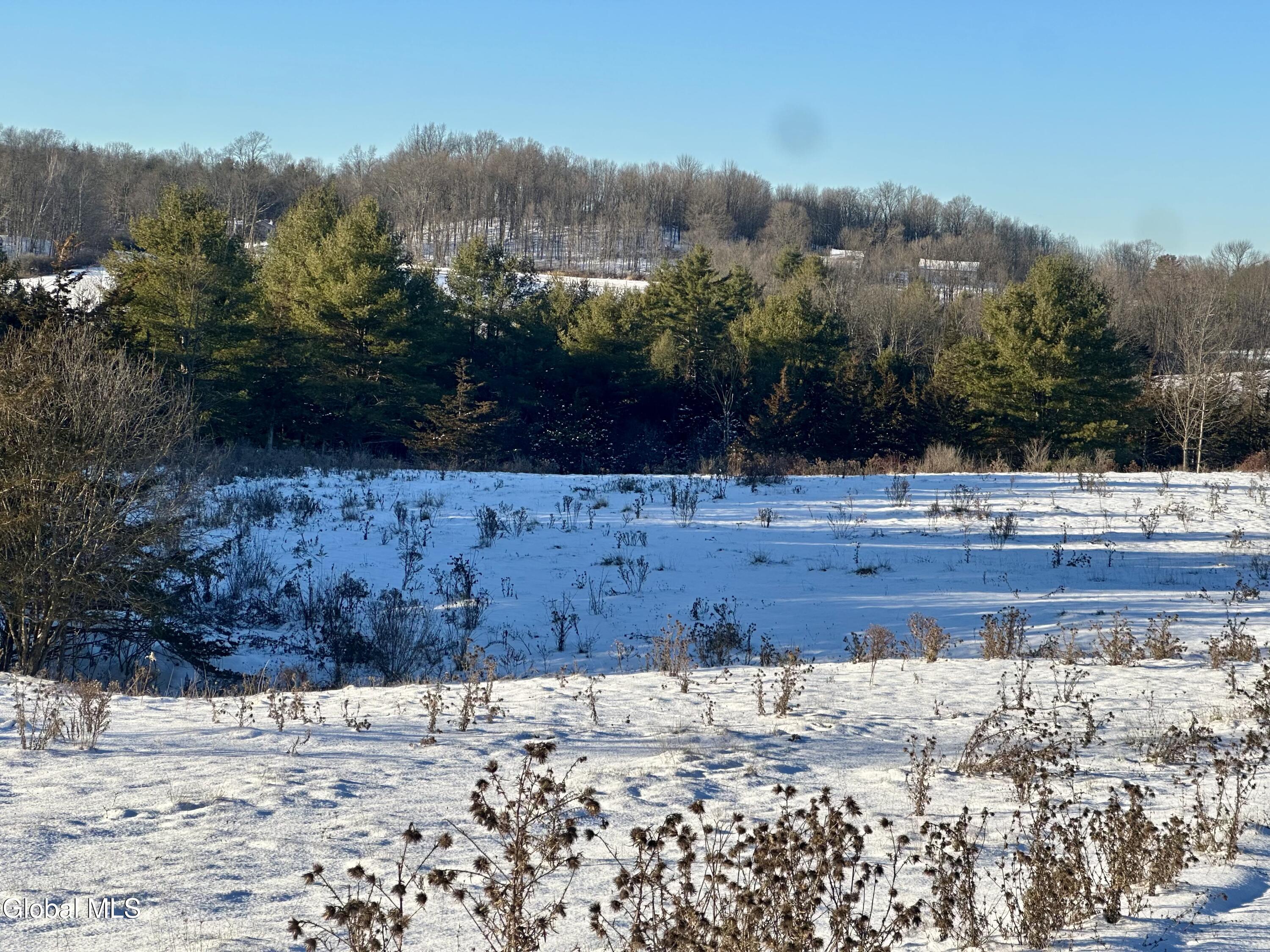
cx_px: 635
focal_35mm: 77
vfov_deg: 19.1
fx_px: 2825
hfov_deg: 25.3
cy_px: 476
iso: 32
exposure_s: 1/564
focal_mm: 9
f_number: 2.8
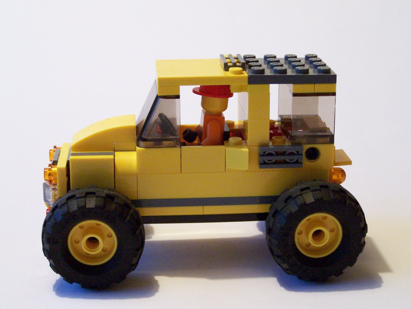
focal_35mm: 75
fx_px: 890
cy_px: 154
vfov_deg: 19.6
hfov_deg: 26.0
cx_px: 206
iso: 400
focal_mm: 12.4
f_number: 3.2
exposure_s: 1/15
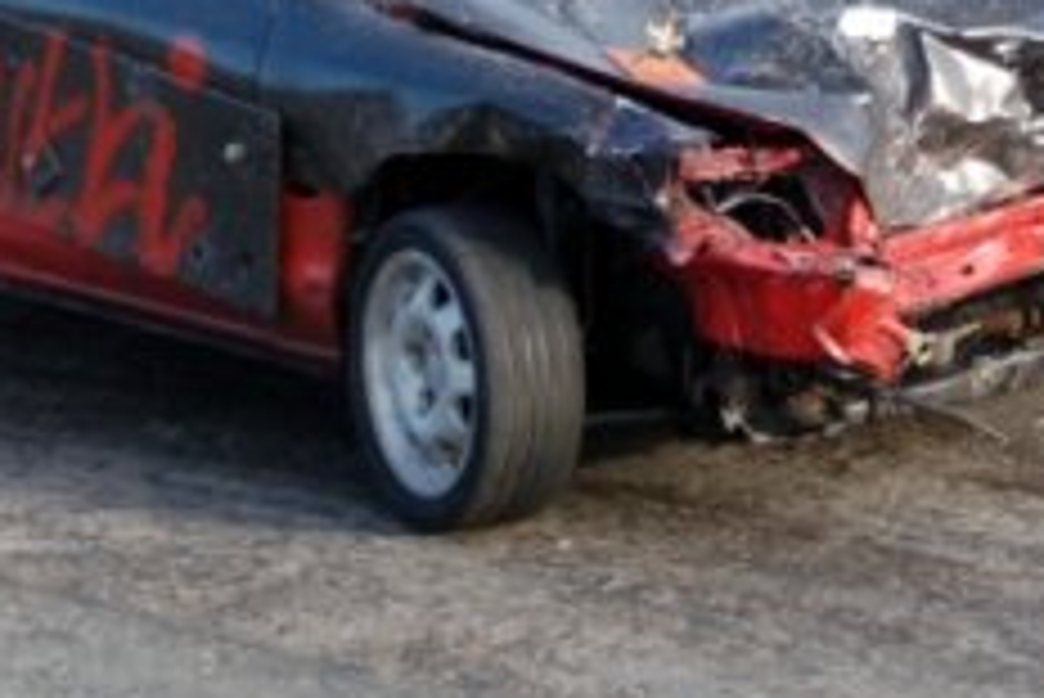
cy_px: -86
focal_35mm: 227
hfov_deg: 9.0
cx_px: 536
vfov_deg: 6.0
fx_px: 6598
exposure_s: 1/500
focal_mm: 55
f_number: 5.3
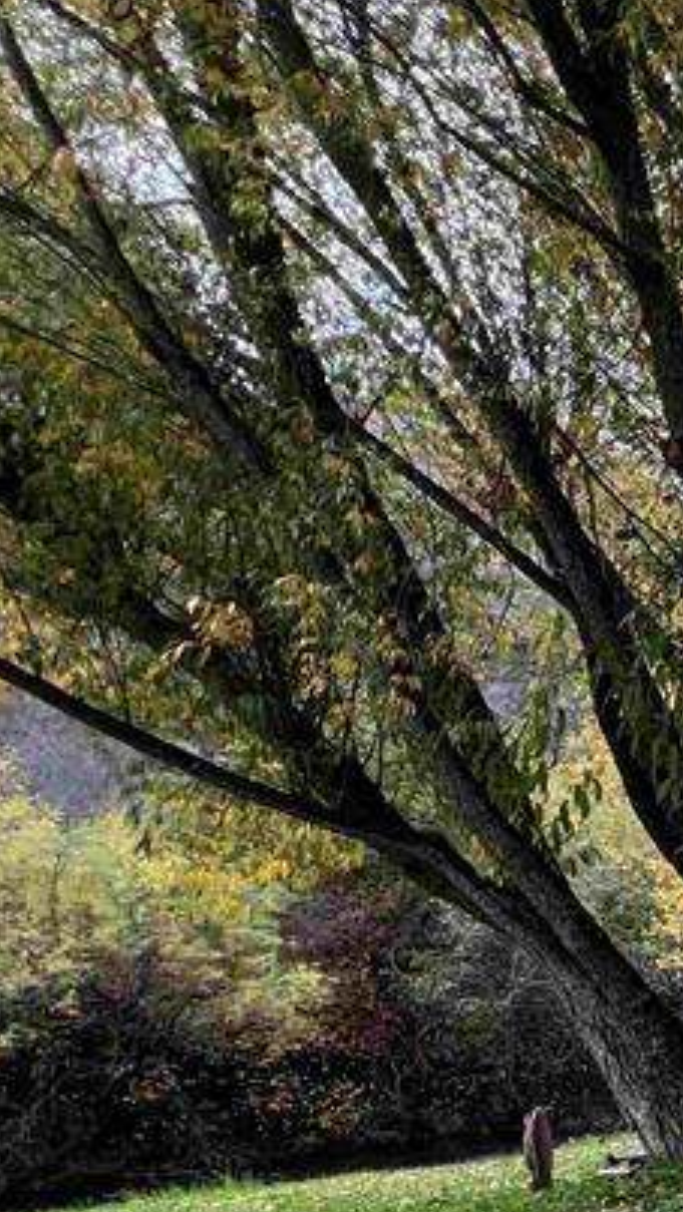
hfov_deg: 16.7
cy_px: 923
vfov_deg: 52.6
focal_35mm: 36
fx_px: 1158
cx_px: 1531
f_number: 1.8
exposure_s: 1/99
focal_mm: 1.57
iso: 40
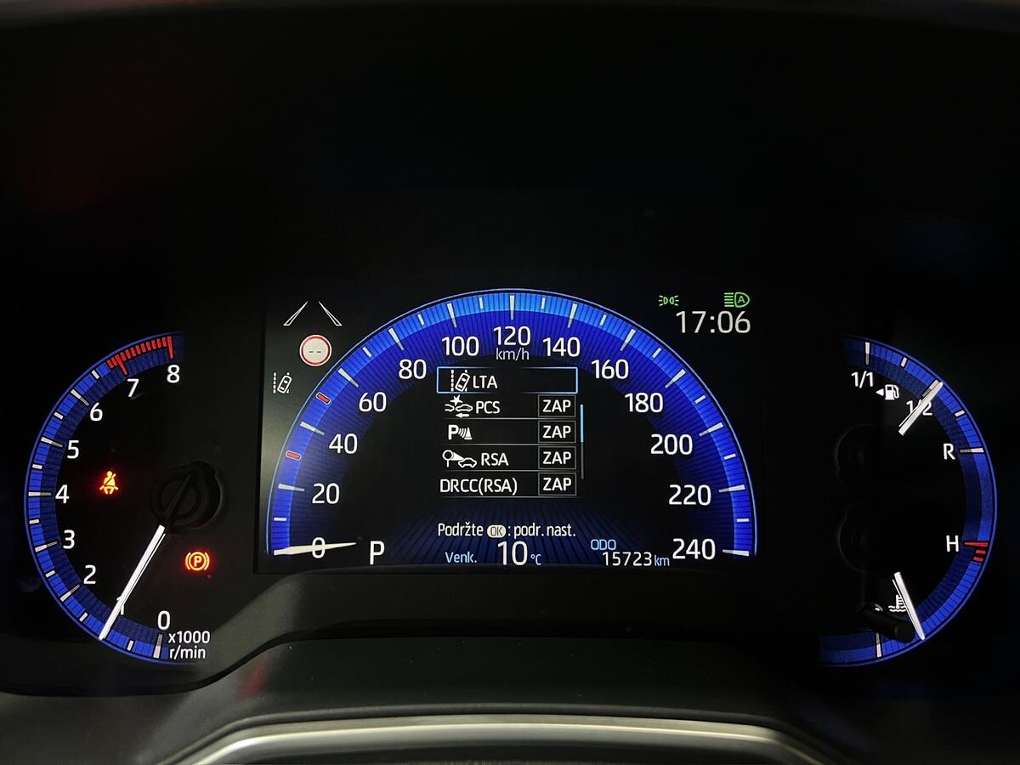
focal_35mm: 26
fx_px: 766
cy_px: 382
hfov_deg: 67.3
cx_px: 510
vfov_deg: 53.1
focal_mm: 5.7
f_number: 1.5
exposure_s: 1/28
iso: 1000
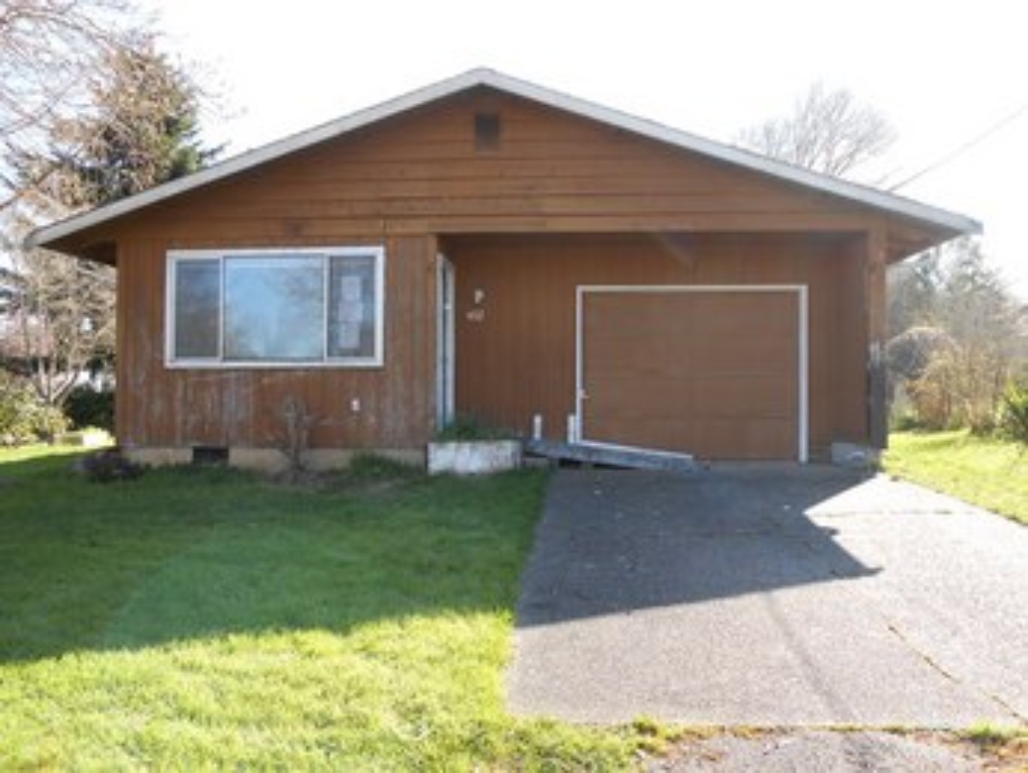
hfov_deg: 67.3
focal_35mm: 26
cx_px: 514
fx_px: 773
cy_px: 386
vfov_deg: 53.1
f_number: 3.5
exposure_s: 1/160
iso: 80
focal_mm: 4.6
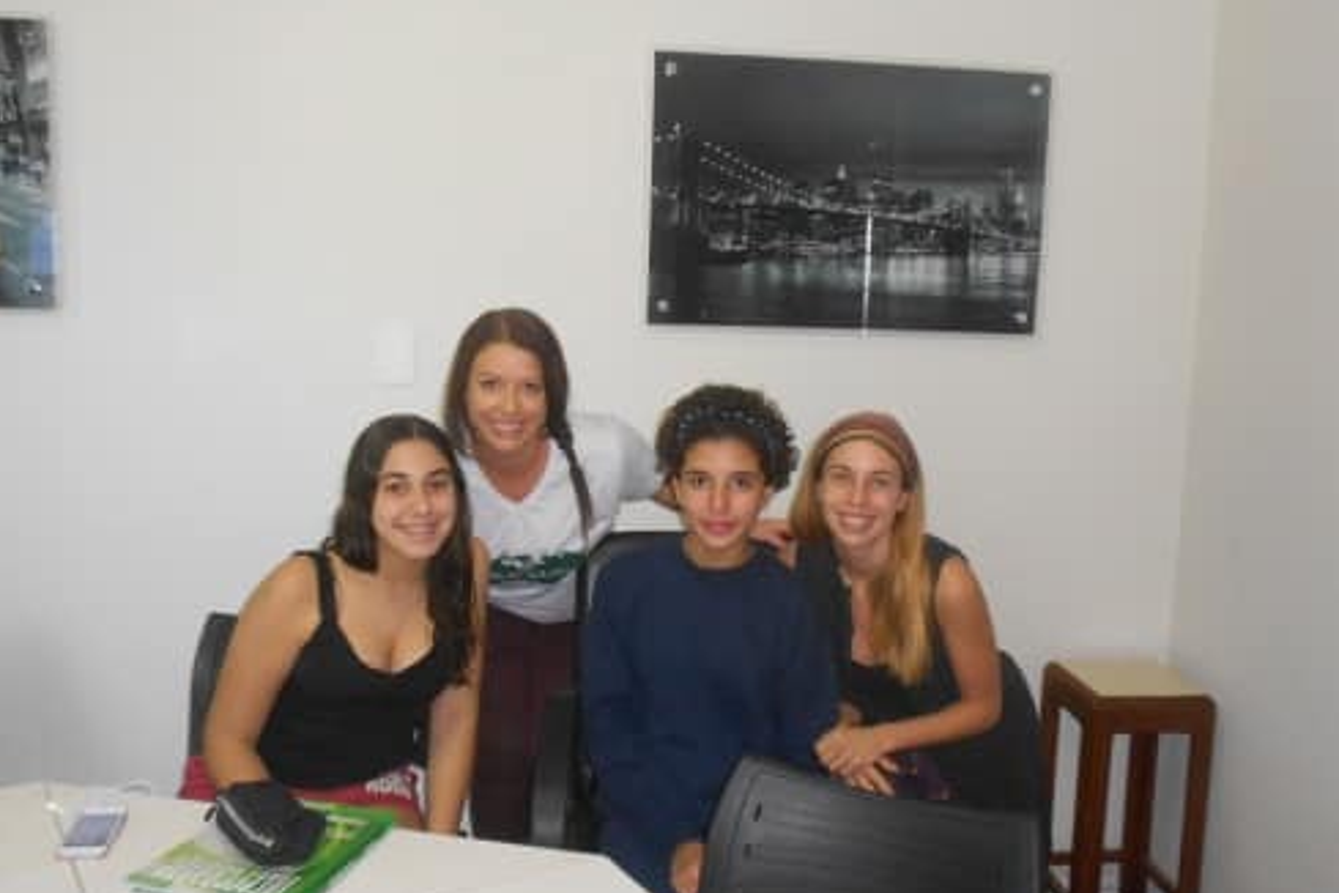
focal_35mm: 34
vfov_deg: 38.9
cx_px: 682
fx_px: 1265
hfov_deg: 55.8
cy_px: 437
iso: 320
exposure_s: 1/30
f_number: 3.6
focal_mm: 6
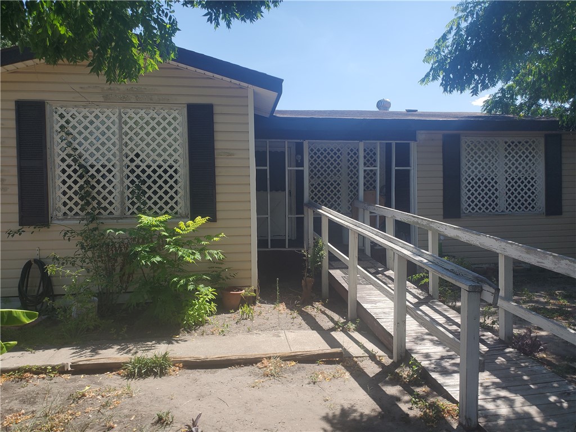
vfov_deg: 53.1
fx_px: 433
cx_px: 288
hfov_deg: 67.3
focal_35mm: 26
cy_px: 216
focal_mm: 4.3
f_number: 2.4
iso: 50
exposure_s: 1/1064
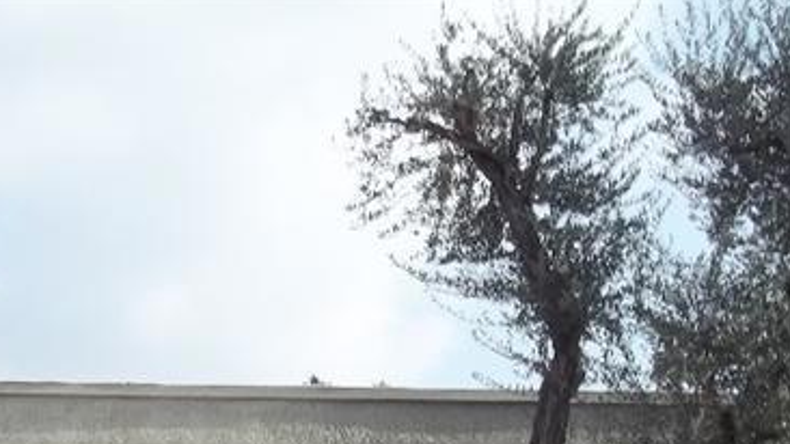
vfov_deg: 15.6
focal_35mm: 73
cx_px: 111
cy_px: 611
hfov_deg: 28.1
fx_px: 1529
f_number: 8.8
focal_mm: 5.7
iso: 64
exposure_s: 1/125
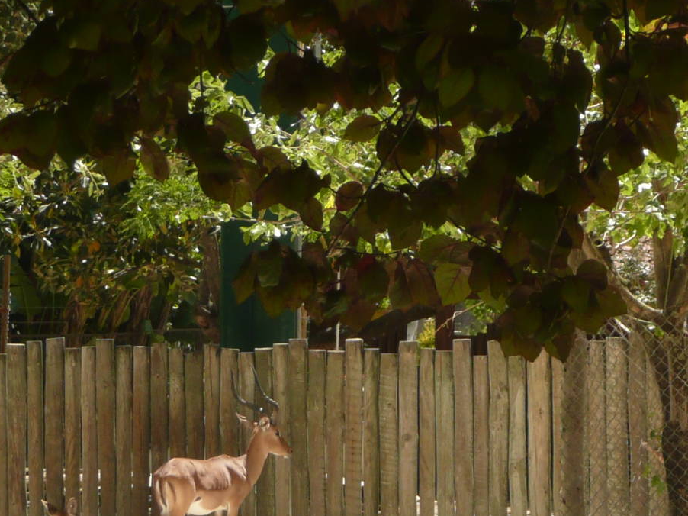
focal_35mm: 204
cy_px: 411
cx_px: 554
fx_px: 4053
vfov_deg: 7.3
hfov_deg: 9.7
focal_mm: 12.7
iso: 100
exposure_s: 1/320
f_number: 4.6
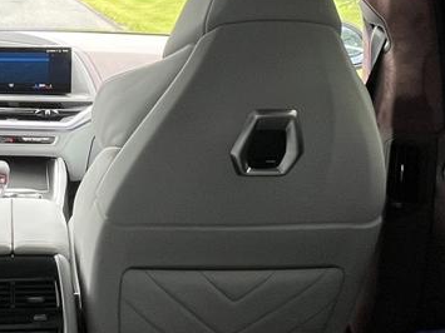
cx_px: 48
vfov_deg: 28.1
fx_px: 643
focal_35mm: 50
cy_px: 43
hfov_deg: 36.0
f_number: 1.8
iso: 100
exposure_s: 1/99
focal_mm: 1.57
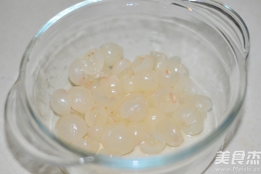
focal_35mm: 75
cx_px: 130
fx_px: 543
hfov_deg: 27.0
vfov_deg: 18.1
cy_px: 87
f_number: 1.8
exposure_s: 1/60
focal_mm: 50
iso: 200
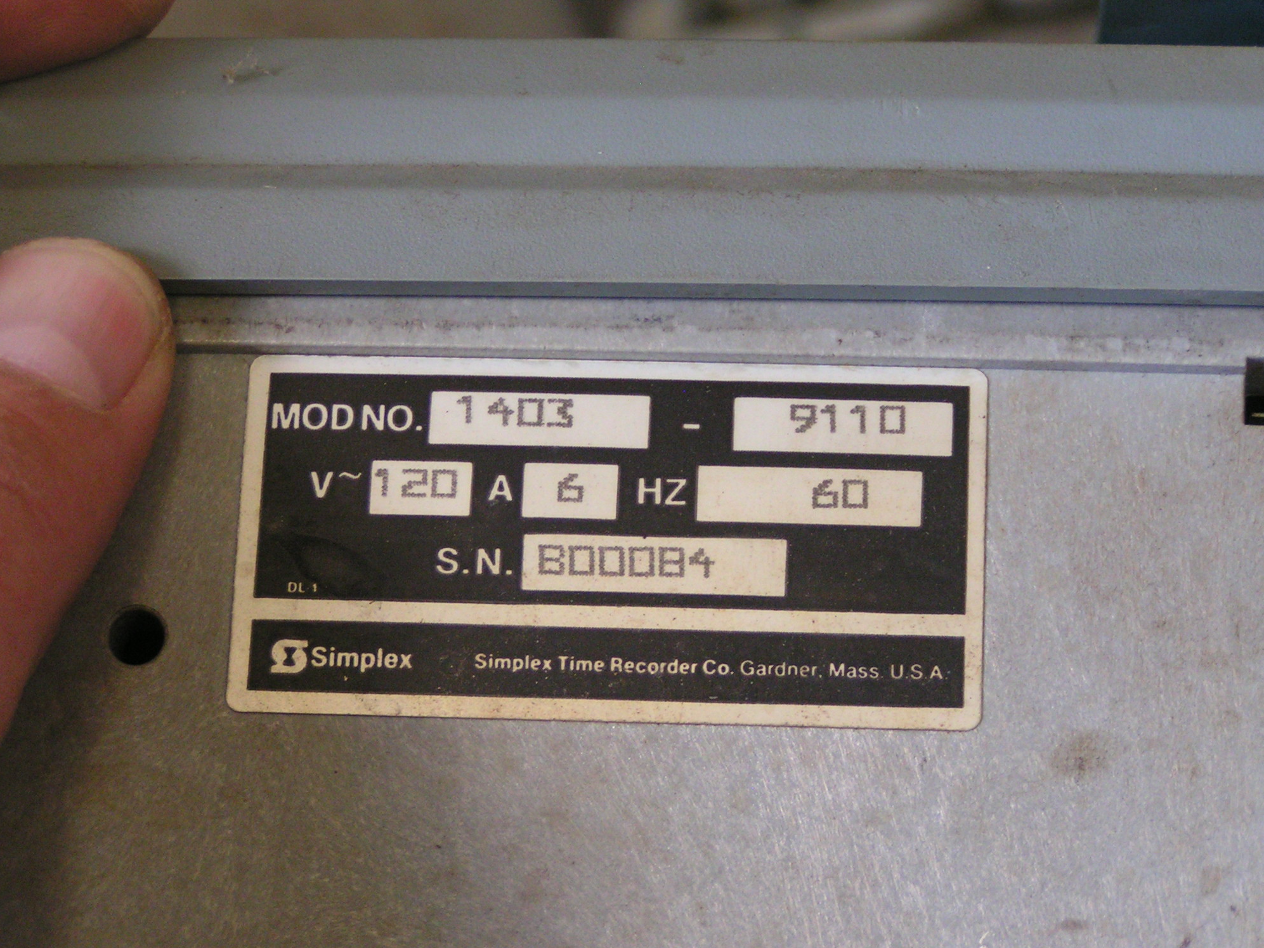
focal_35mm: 111
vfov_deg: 13.3
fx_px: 4052
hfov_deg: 17.7
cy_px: 482
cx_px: 620
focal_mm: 16.6
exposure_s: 1/100
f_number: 3.5
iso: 200
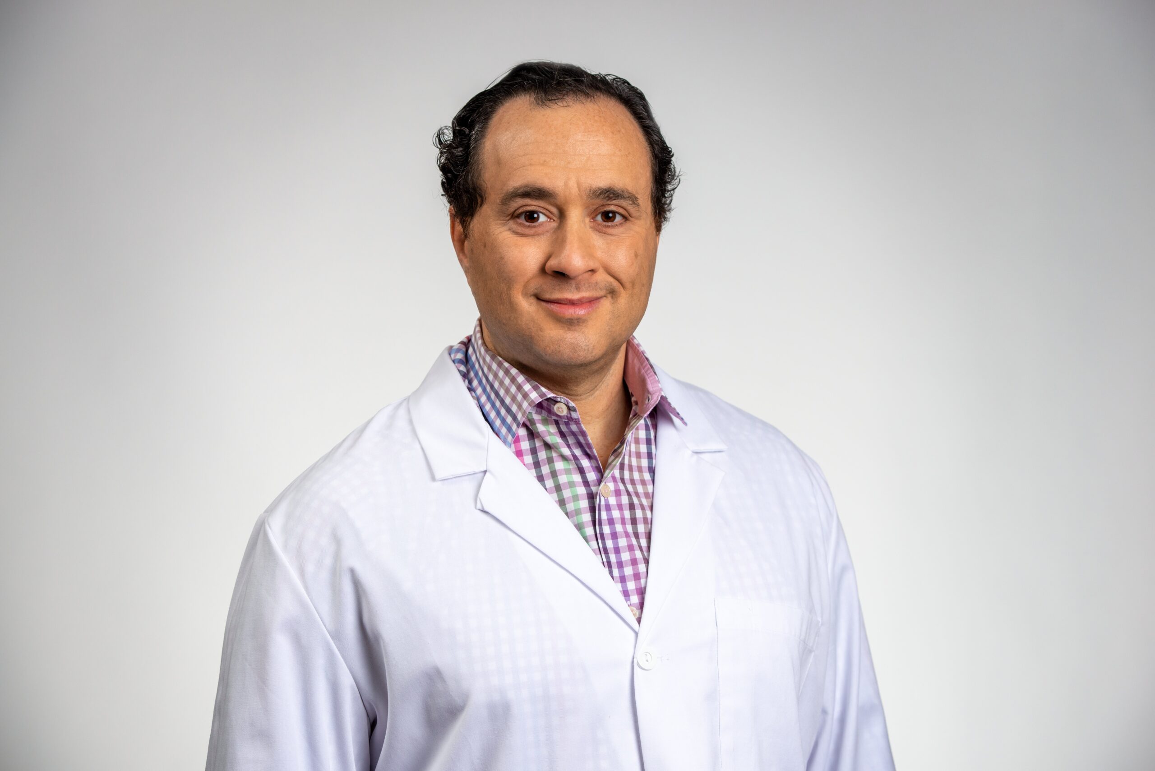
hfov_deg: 20.0
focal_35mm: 102
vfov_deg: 13.4
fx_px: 3274
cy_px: 386
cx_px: 578
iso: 200
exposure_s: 1/250
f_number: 5.6
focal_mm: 102
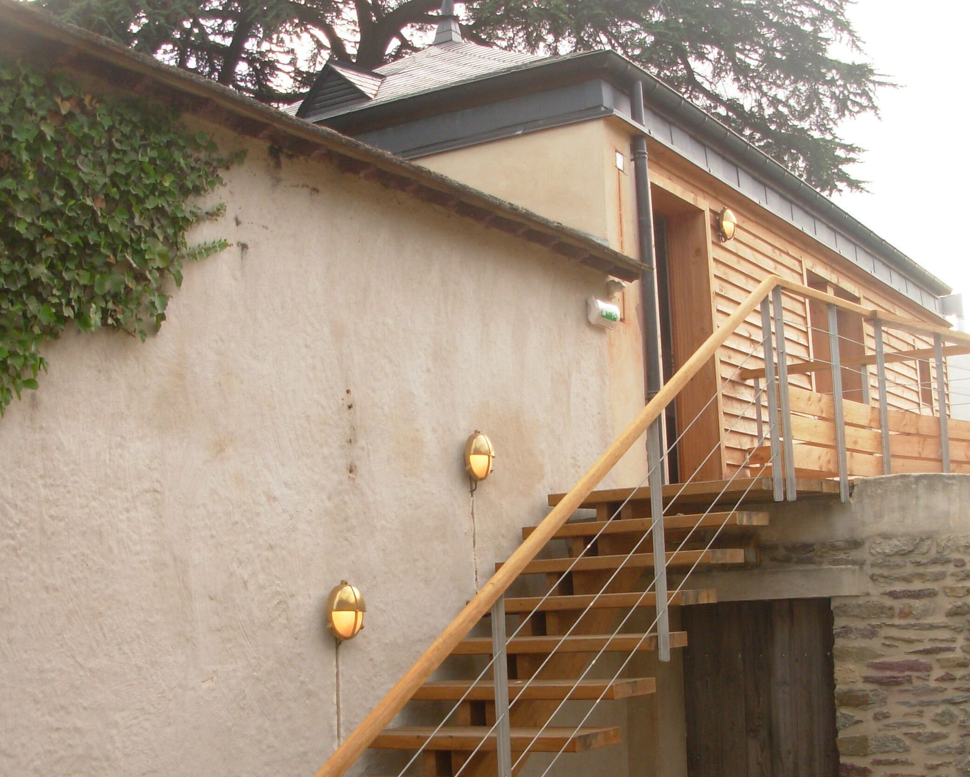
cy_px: 507
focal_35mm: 50
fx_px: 1436
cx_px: 484
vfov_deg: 30.1
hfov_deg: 37.3
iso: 50
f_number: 2.9
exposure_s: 1/197
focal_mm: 6.3
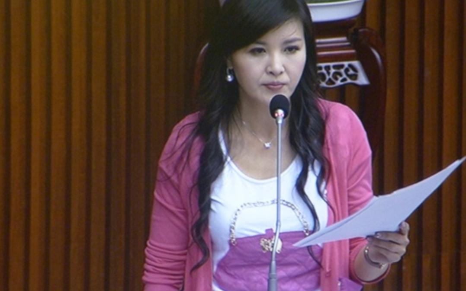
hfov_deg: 15.4
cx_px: 233
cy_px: 147
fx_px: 1727
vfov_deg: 9.6
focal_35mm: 136
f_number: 5.9
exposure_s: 1/8
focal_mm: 22.8
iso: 400
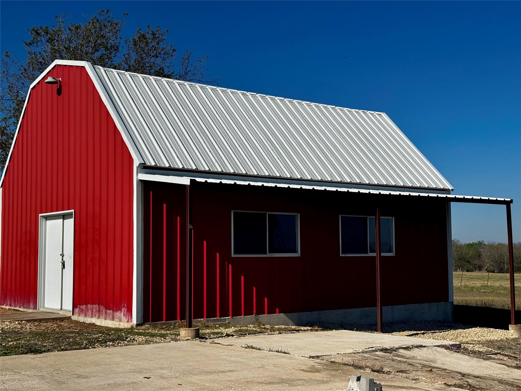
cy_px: 196
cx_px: 260
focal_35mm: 48
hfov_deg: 39.7
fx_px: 722
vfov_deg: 30.3
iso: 64
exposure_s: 1/12500
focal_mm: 6.76
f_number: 1.78
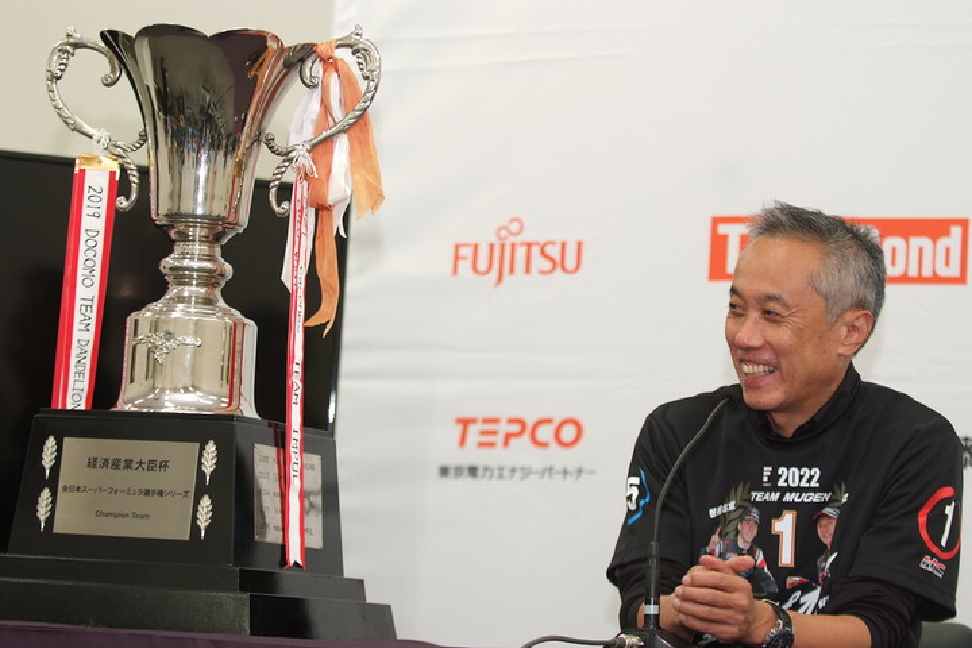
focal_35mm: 117
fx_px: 3159
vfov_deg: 11.7
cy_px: 324
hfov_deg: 17.5
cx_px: 486
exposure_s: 1/60
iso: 200
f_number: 2.8
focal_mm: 78
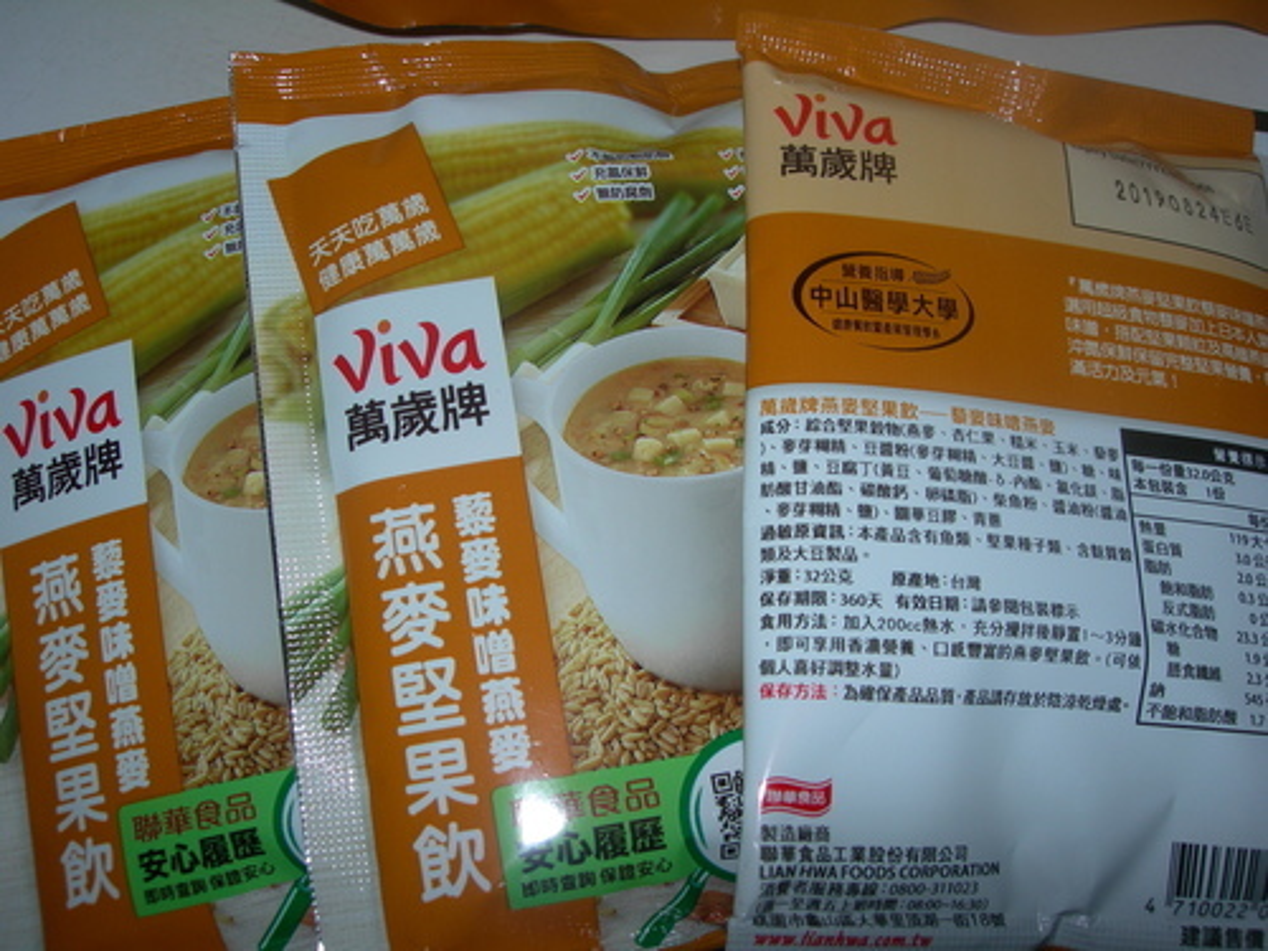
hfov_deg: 49.0
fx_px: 1392
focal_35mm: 38
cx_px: 634
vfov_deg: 37.7
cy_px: 476
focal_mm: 7.8
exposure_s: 1/60.1
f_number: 4.8
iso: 50
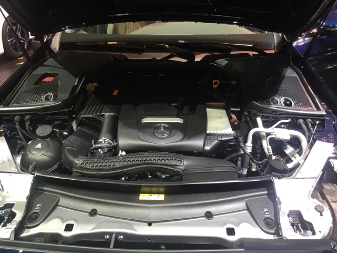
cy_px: 126
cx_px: 168
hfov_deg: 61.7
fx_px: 282
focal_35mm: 29
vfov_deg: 48.2
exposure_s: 1/33
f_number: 2.2
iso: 100
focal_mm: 4.15
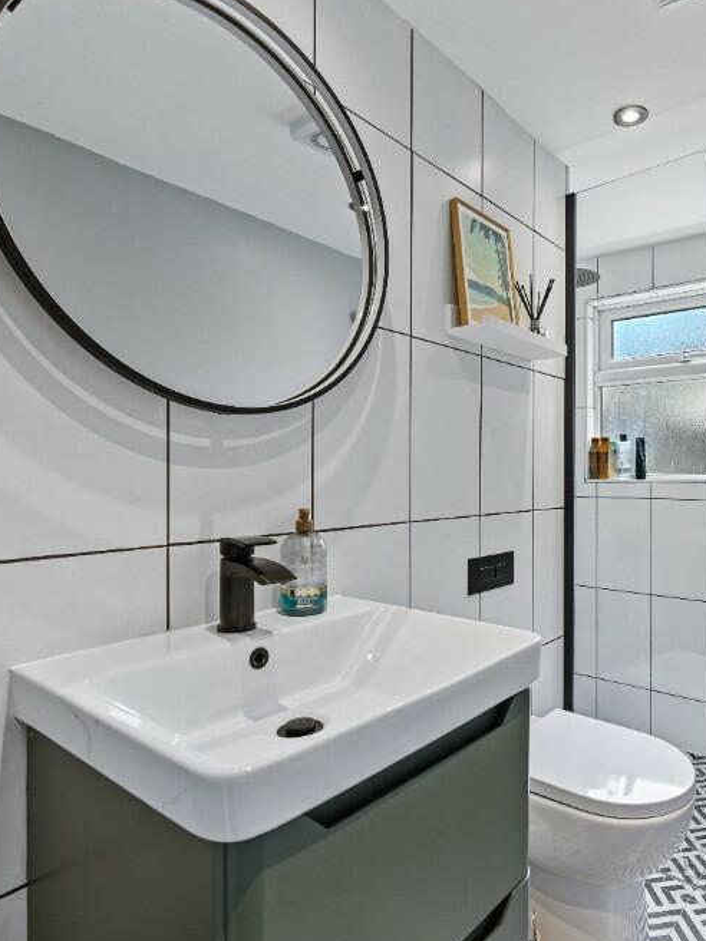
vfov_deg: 79.0
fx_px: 571
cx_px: 508
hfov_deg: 60.8
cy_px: 483
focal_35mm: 21
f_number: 8
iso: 400
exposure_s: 1/4
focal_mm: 14
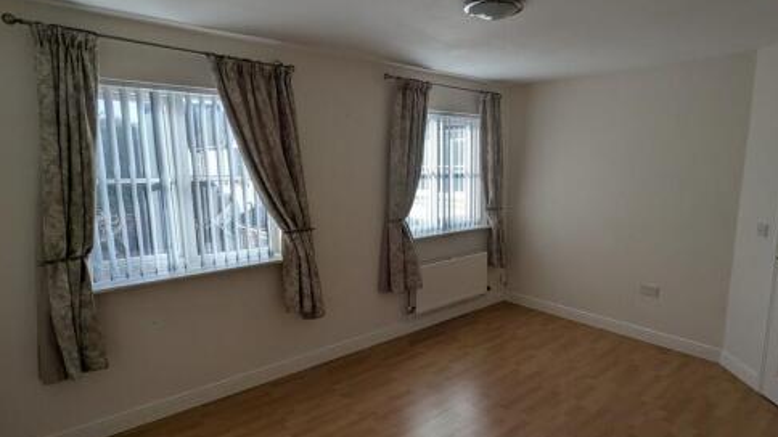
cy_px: 234
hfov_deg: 83.6
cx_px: 428
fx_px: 433
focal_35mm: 21
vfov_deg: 53.5
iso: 56
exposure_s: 1/830
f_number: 2.2
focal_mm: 2.35
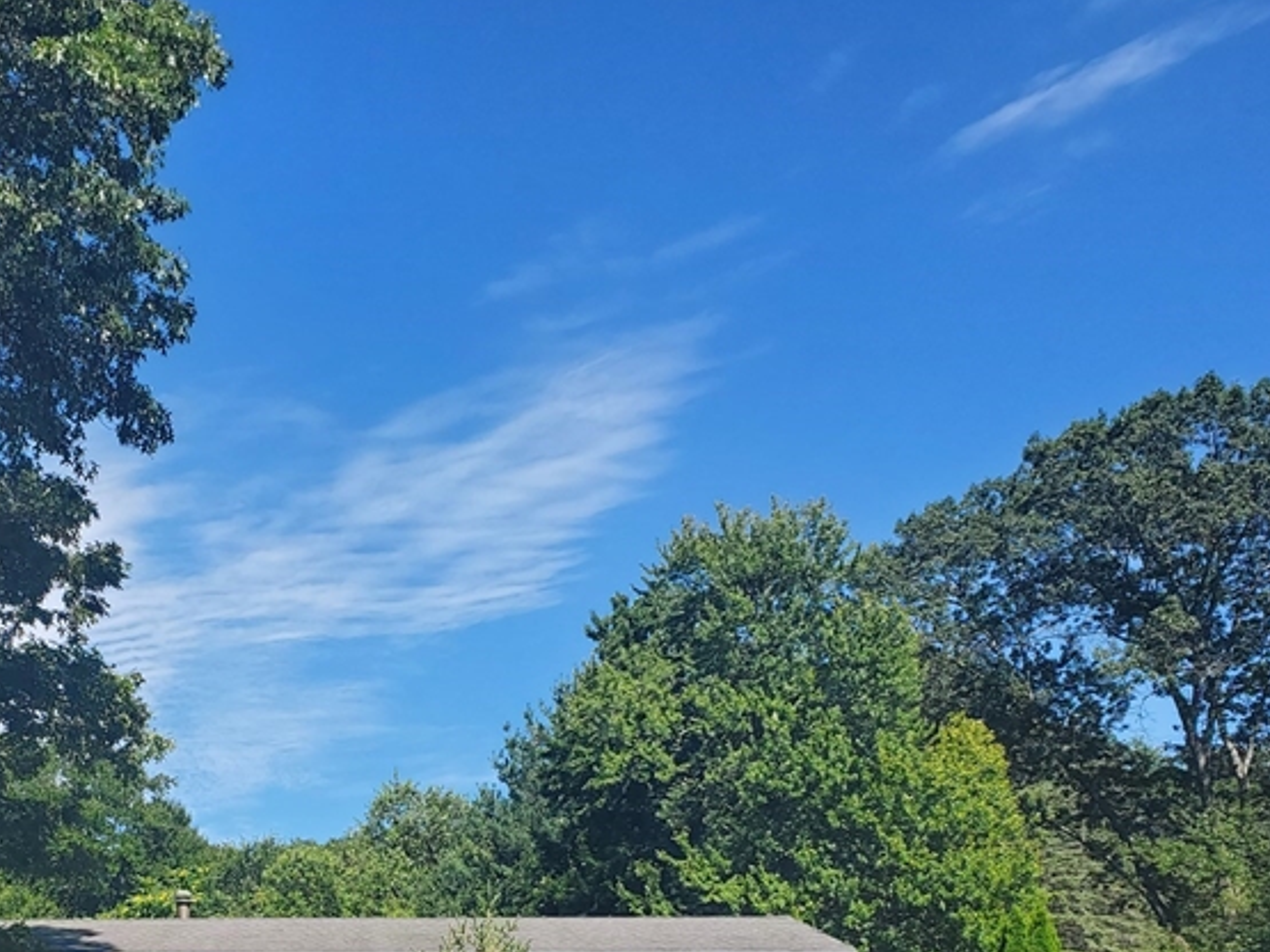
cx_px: 330
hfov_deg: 38.7
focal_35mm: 48
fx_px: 1761
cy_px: 849
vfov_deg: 29.1
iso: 50
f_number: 2.4
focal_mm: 4.3
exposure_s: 1/1082
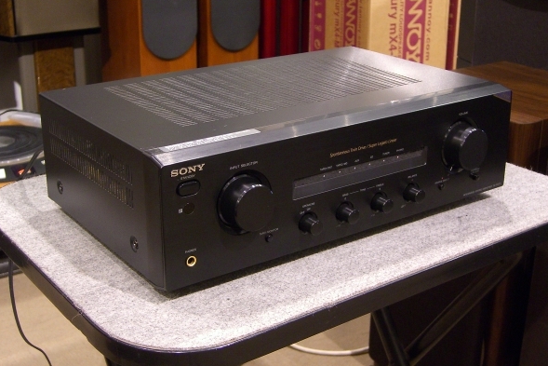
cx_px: 271
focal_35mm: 52
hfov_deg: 38.2
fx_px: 792
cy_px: 163
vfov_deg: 26.0
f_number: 3.1
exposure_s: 1/13
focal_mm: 9.5
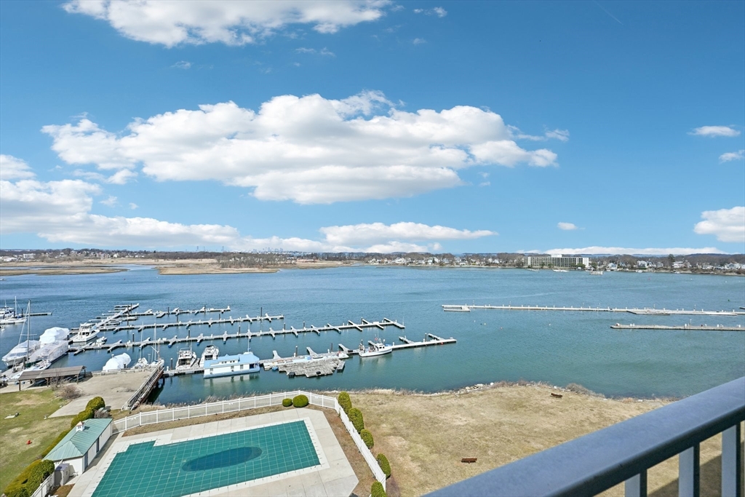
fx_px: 331
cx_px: 372
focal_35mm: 16
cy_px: 248
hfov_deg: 96.7
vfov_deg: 73.8
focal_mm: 16
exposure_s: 1/2000
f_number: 8
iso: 400
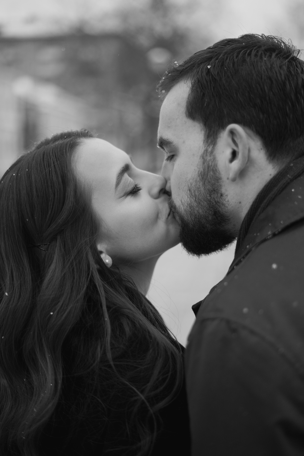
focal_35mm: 50
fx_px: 633
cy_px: 228
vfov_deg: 39.6
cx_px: 152
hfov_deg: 27.0
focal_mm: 50
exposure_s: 1/800
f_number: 1.8
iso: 250
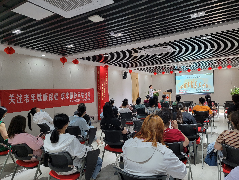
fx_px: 166
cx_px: 120
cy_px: 90
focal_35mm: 24
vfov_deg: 56.8
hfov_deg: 71.6
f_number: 1.8
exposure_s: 1/60
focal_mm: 6.7
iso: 250
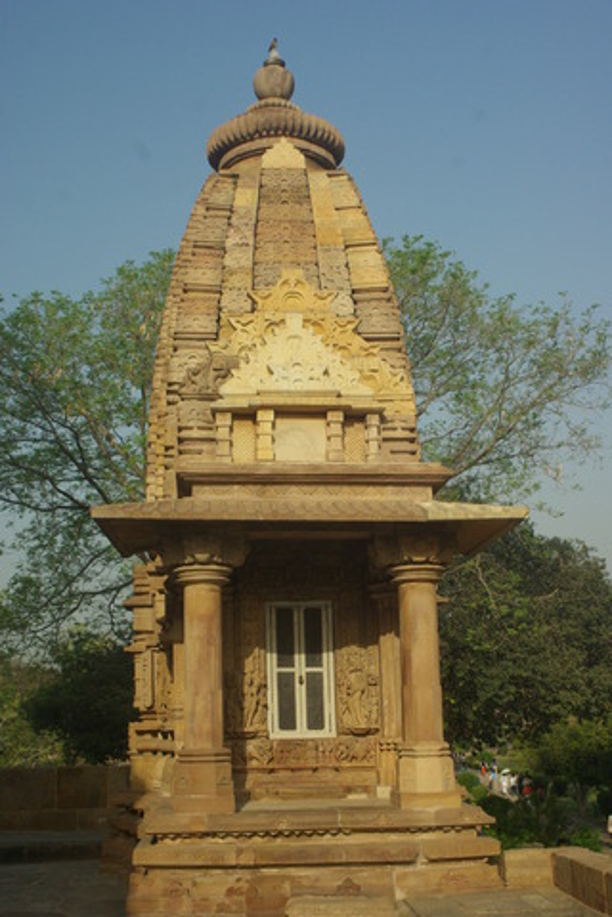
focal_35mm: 42
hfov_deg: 31.9
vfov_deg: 46.4
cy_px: 458
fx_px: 1071
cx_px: 306
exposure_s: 1/180
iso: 200
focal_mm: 28
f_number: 6.7
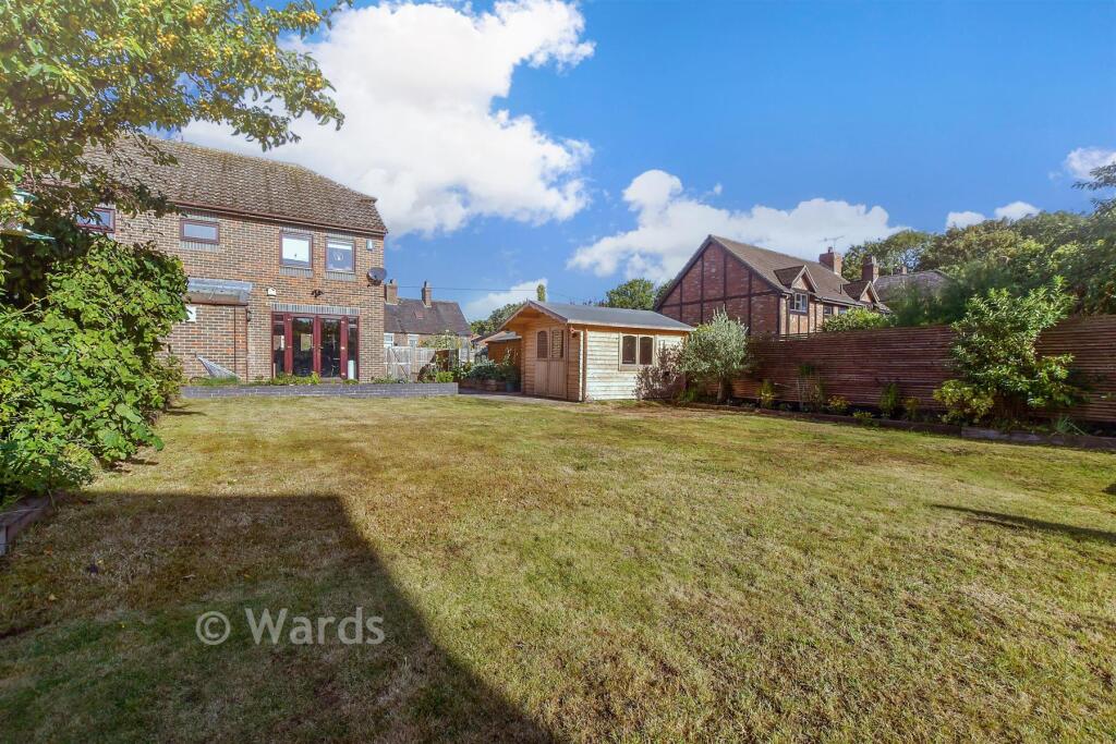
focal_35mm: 15
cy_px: 372
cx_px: 558
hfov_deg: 100.4
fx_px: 465
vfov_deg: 77.3
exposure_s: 1/500
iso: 250
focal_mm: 10
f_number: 8
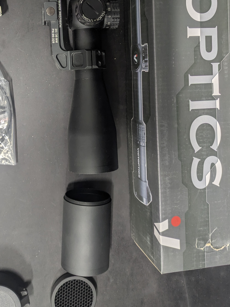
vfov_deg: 42.4
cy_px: 75
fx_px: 381
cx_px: 78
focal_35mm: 43
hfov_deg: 33.4
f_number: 1.89
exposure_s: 1/25
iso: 57
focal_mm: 5.43
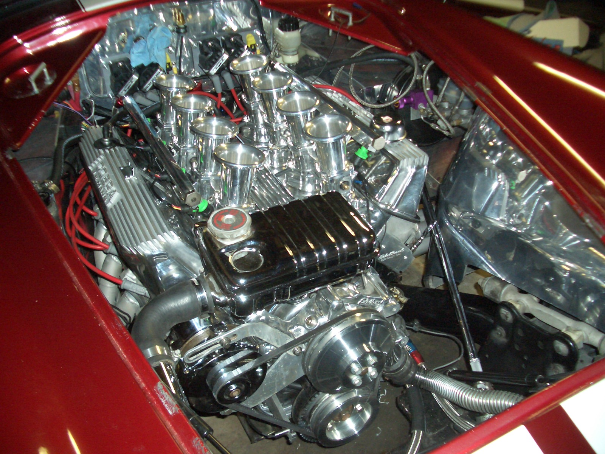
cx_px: 302
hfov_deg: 52.6
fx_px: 612
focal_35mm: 35
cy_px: 227
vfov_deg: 40.7
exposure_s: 1/60
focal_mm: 5.8
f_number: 2.6
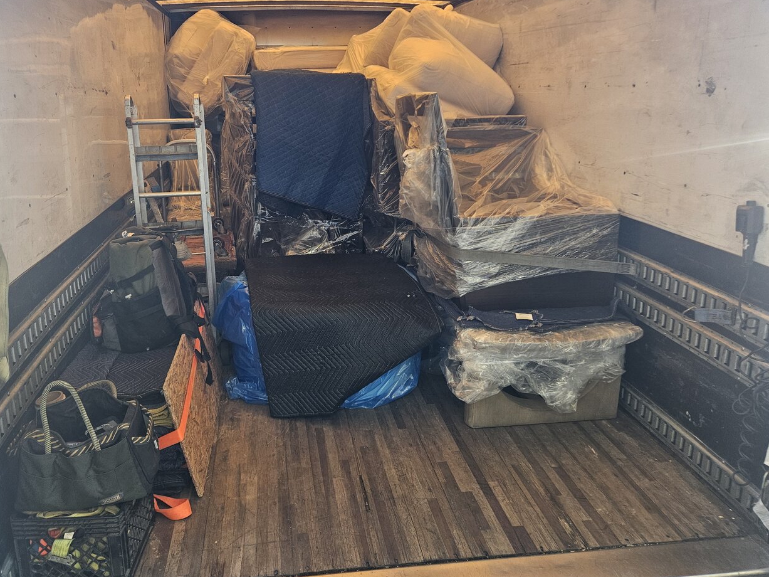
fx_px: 600
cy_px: 240
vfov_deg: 51.1
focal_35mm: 27
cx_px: 328
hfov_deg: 65.0
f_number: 1.8
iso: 125
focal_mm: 5.4
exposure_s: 1/120
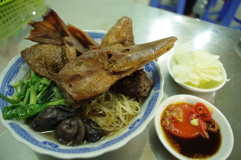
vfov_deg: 47.8
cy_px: 80
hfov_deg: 67.5
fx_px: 180
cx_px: 120
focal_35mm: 27
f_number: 3.5
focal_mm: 18
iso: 1600
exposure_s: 1/30
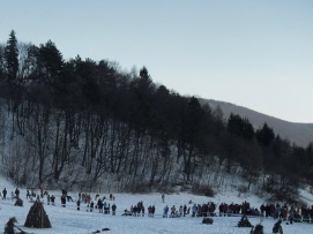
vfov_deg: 23.2
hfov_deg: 30.2
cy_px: 196
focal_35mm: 62
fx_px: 560
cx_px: 49
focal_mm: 6.2
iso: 100
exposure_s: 1/180
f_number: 8.9
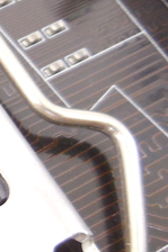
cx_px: -226
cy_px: 116
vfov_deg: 17.2
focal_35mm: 119
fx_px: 834
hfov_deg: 10.1
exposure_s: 1/30
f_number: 3.1
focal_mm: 4.5
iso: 220
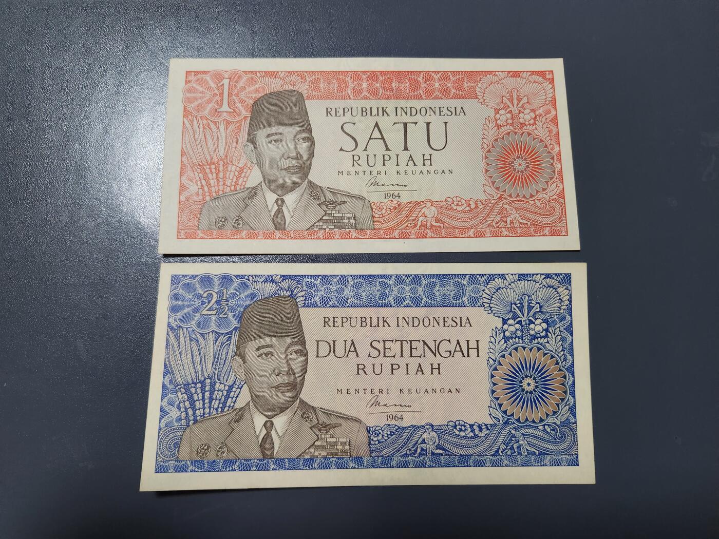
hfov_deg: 73.9
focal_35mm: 23
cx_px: 360
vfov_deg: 58.9
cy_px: 270
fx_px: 478
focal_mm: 5.4
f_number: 1.8
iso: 320
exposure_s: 1/100
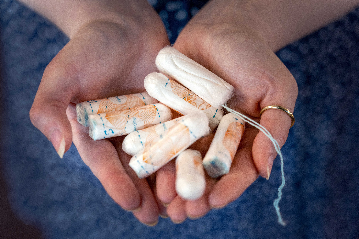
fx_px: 987
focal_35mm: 99
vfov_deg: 13.8
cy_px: 120
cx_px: 180
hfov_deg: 20.6
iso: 1000
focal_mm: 99
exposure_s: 1/125
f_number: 4
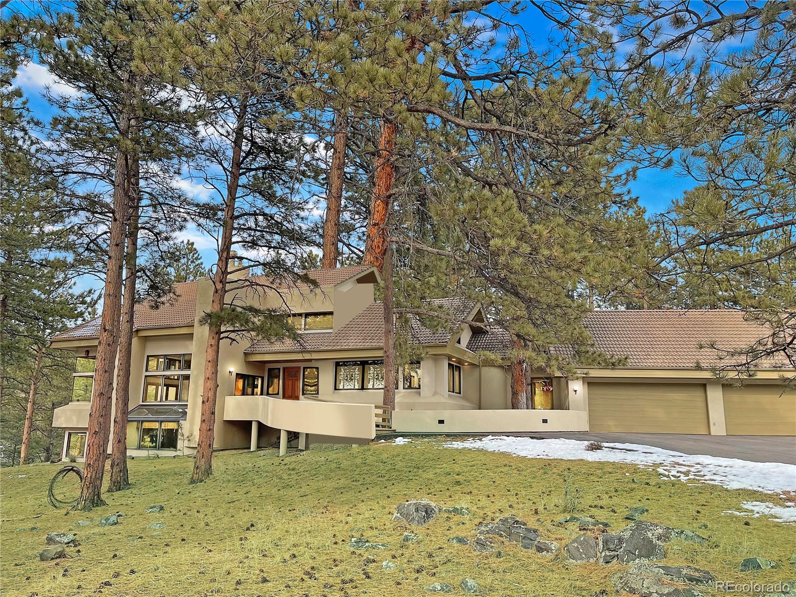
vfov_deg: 54.9
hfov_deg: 69.4
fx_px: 575
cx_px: 398
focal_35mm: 25
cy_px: 298
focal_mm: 5.1
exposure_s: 1/621
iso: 32
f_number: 1.6
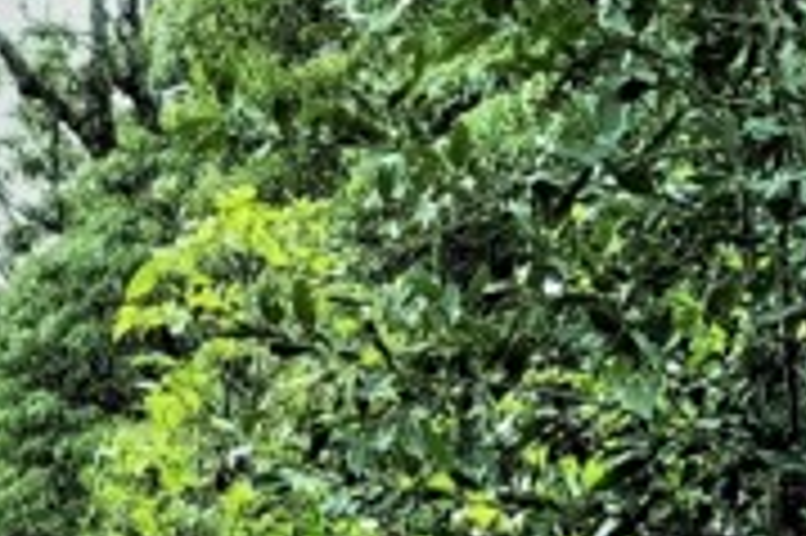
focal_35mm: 109
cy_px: 1049
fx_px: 2438
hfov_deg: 18.8
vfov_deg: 11.4
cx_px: 432
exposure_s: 1/230
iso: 104
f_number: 1.8
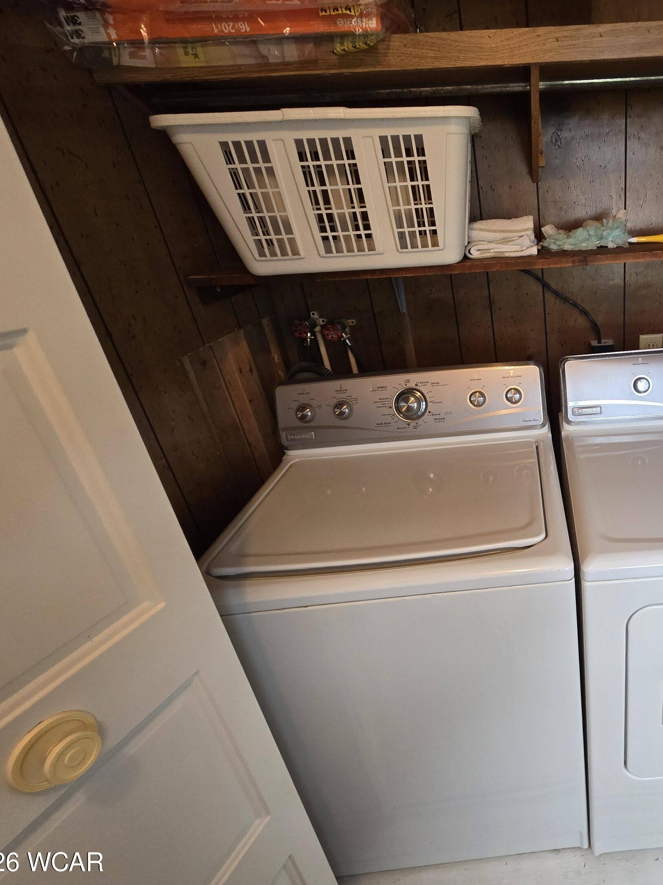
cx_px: 553
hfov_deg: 63.7
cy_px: 445
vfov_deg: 87.8
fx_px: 460
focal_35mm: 18
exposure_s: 1/60
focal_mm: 2.2
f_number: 2.2
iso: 250
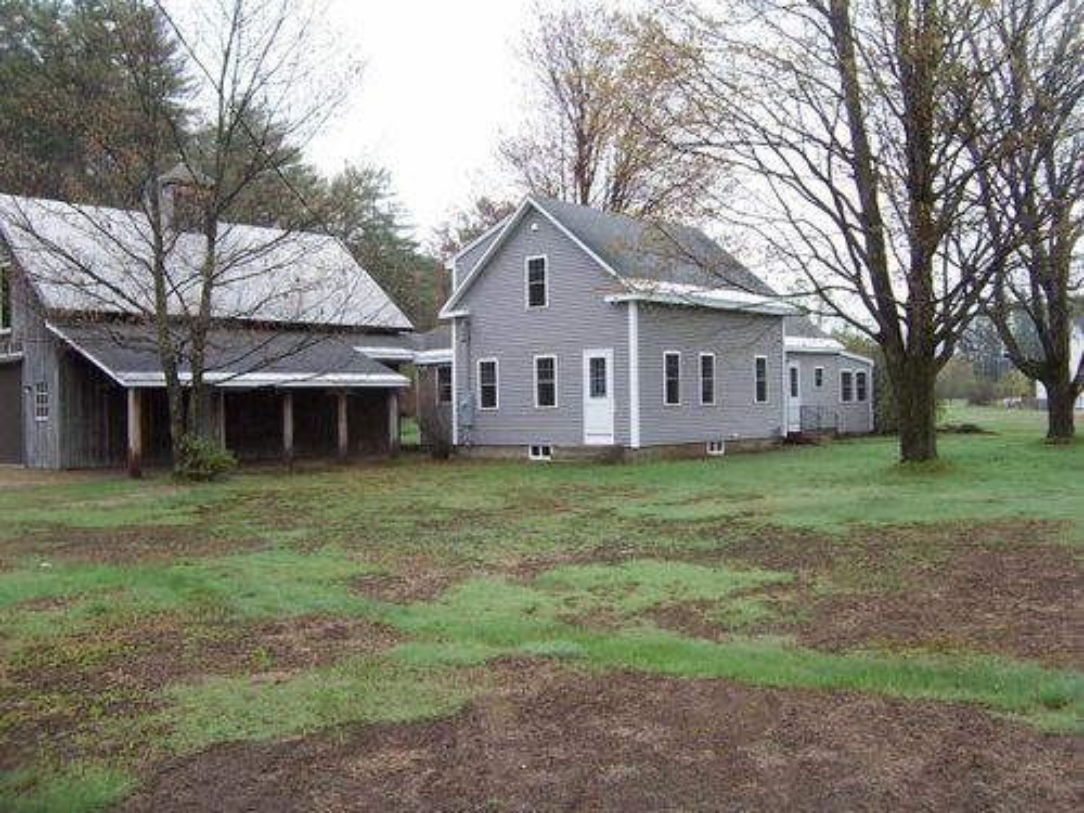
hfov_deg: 55.4
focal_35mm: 33
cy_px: 406
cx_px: 542
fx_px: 1033
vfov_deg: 42.9
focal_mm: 5.5
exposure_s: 1/180
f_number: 3.4
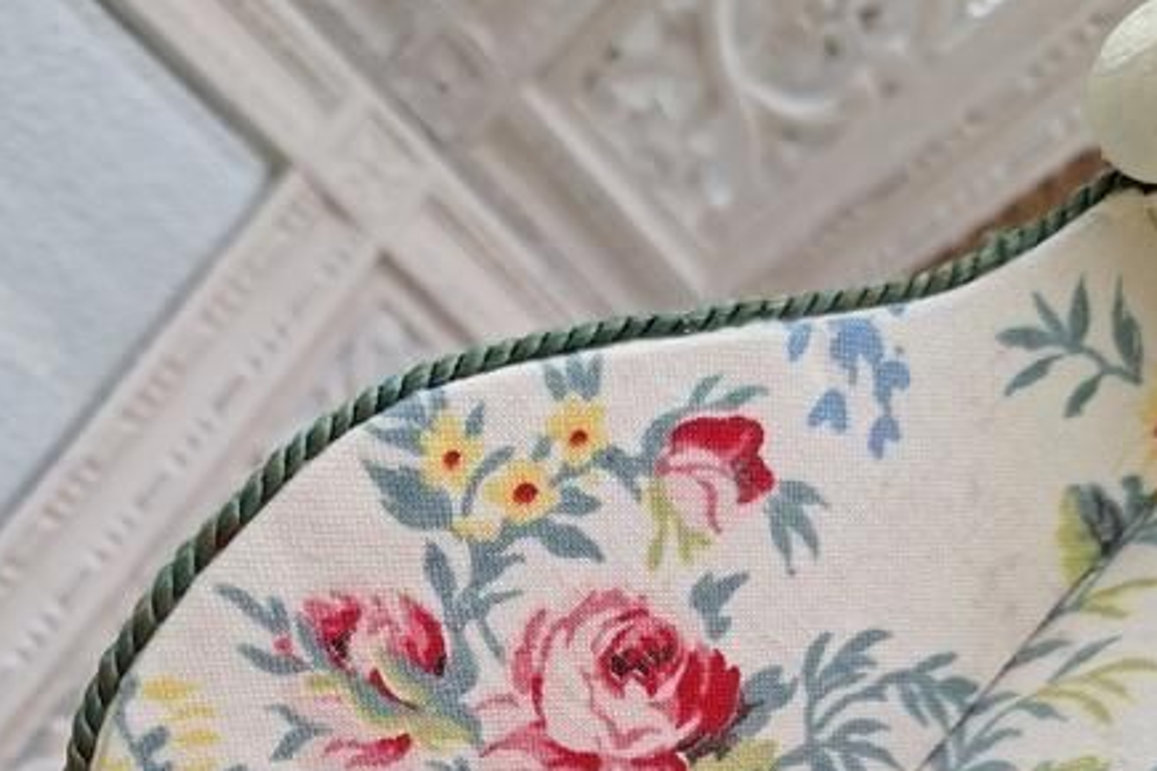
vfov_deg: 36.5
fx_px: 1061
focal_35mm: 33
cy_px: 747
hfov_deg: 57.2
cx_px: 572
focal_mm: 5.54
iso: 64
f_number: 1.8
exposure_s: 1/100
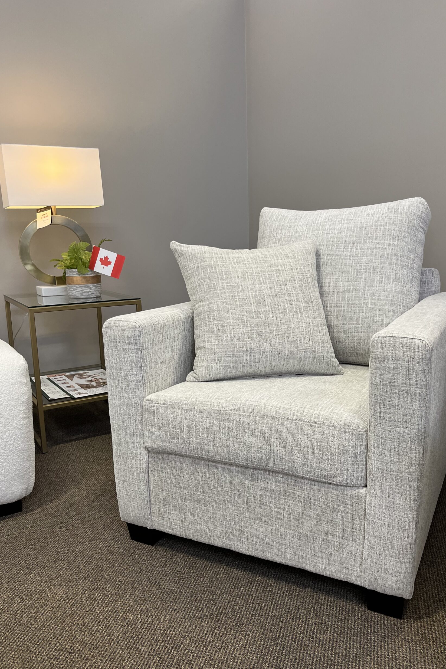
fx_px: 520
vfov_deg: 65.5
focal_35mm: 28
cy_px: 338
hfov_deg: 46.3
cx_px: 256
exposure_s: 1/120
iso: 125
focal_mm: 5.1
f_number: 1.6
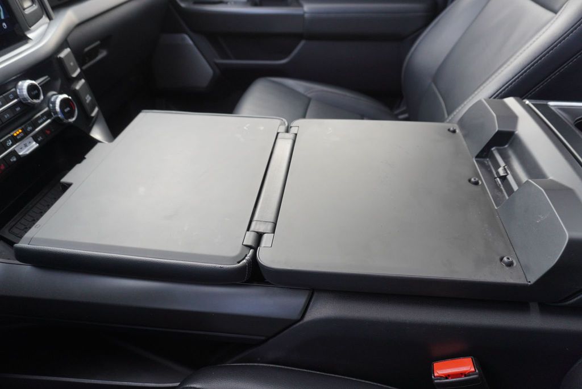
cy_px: 194
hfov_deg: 73.7
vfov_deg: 53.2
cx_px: 291
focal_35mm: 24
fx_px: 388
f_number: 4
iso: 500
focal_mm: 16
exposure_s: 1/160
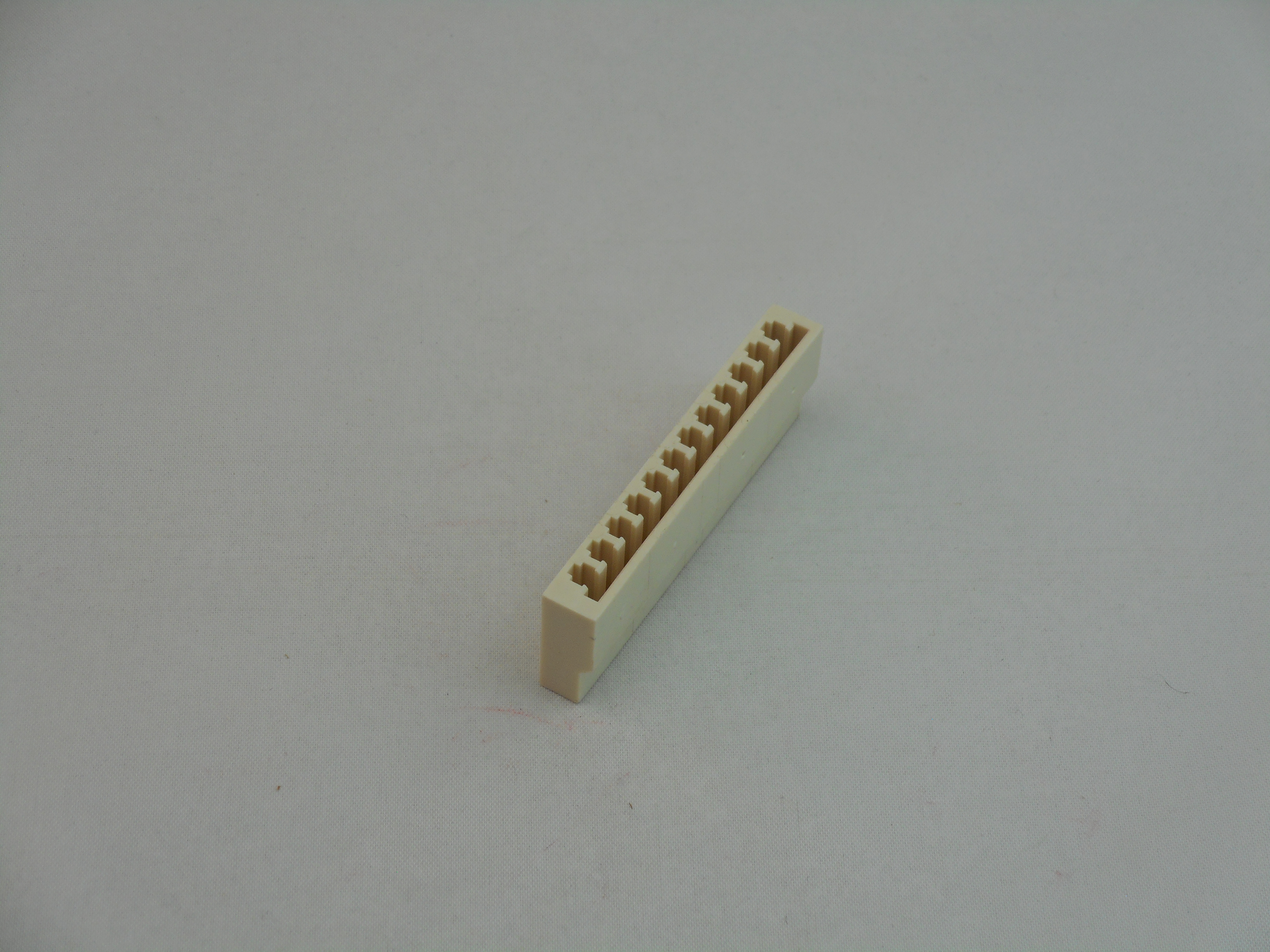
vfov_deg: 16.6
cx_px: 635
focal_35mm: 89
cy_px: 476
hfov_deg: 22.0
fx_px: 3265
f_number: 5.6
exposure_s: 1/60
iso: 100
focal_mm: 15.9
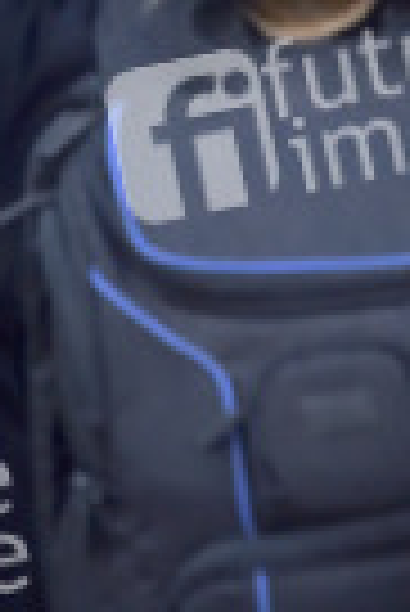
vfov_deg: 2.3
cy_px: -108
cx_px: -70
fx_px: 15028
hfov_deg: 1.6
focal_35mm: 882
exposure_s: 1/250
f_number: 7.1
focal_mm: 300
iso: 1000
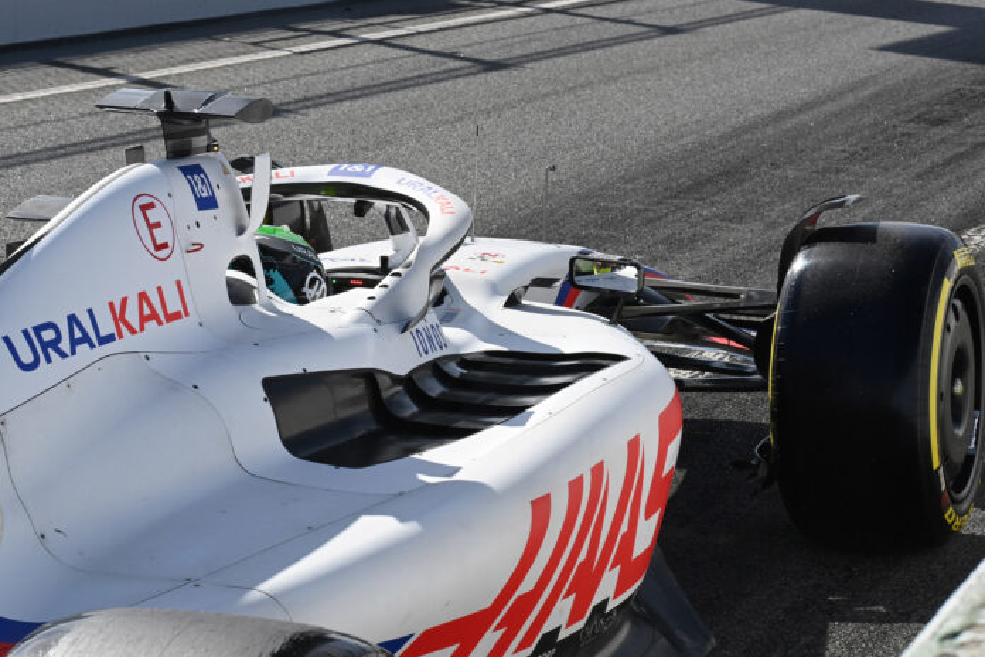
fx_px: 3283
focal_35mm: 120
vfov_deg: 11.4
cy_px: 328
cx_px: 492
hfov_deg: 17.1
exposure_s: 1/320
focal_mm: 120
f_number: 22
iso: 800
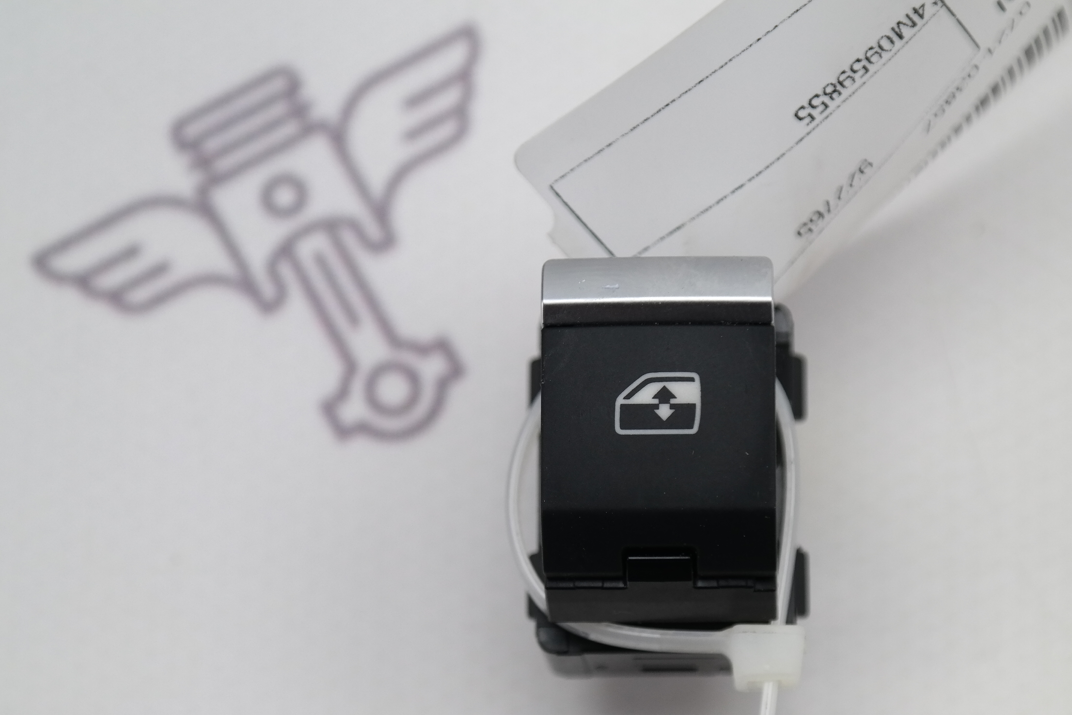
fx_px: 3365
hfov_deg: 18.1
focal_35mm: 113
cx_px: 636
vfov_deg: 12.1
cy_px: 453
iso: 200
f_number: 5.6
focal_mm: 55
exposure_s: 1/80
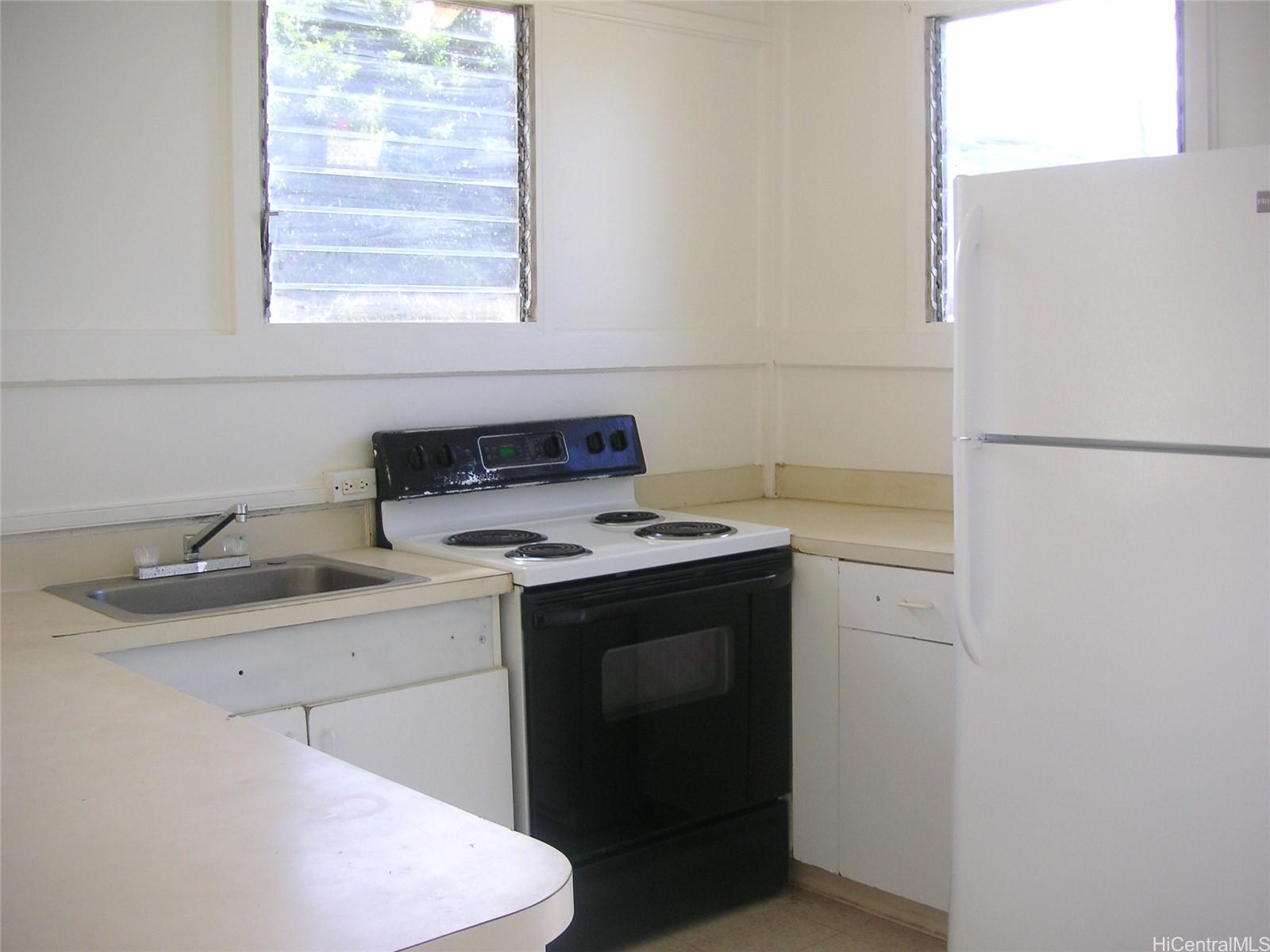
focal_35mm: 37
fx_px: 1357
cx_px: 635
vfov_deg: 38.7
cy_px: 476
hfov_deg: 50.1
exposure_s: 1/45
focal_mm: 6.1
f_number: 2.8
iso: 50
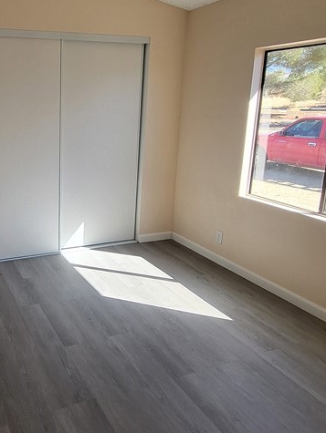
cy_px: 170
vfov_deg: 62.8
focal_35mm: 28
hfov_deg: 45.6
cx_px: 39
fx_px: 351
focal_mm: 1.74
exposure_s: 1/120
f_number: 2.2
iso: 40
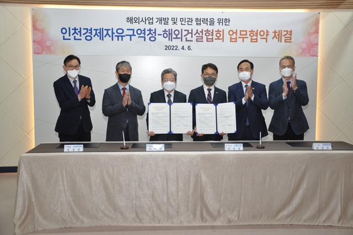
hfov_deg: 41.2
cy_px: 118
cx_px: 176
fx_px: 470
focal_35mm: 48
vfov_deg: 28.0
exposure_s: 1/80
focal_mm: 32
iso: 400
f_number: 4.5
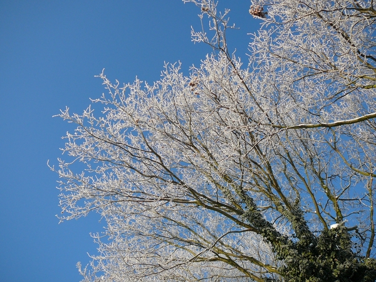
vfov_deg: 40.7
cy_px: 141
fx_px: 380
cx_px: 188
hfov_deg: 52.6
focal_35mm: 35
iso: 80
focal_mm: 5.2
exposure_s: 1/640
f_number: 2.8
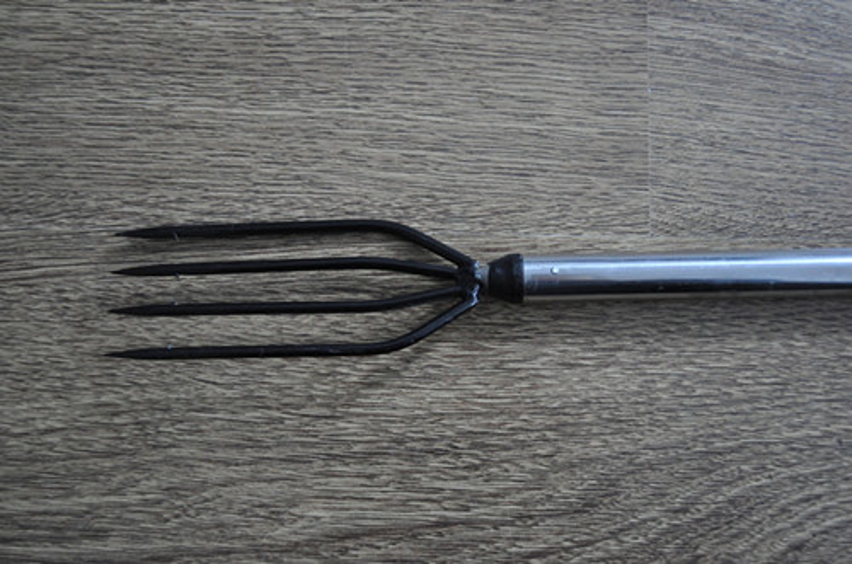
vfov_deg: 36.7
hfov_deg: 53.2
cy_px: 282
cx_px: 426
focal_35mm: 36
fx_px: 850
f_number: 4
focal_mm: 24
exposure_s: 1/250
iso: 2200
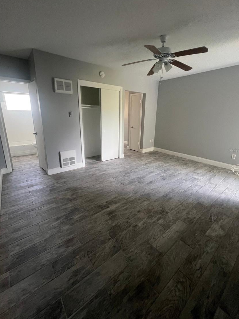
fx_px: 129
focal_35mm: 14
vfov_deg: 101.9
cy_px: 150
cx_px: 120
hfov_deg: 85.7
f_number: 1.8
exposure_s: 1/82
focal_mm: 1.57
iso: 250
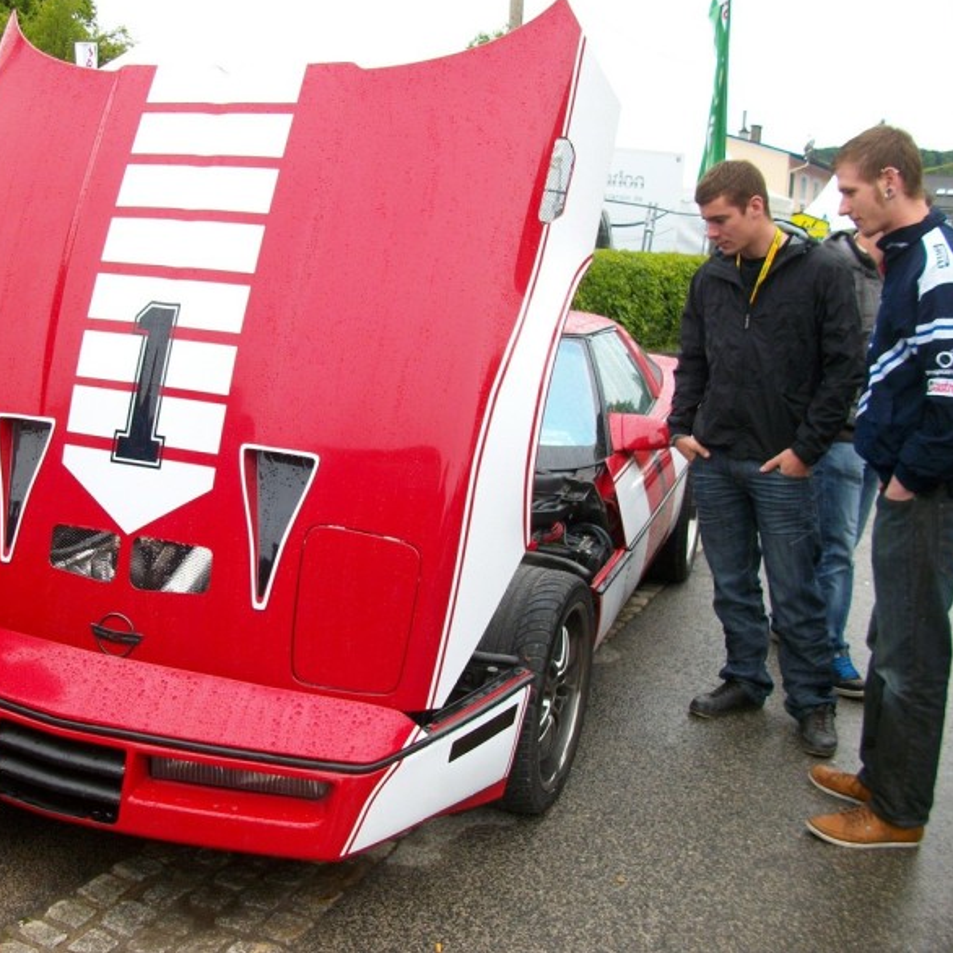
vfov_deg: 40.9
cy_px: 468
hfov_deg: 40.4
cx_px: 319
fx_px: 1277
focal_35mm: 41
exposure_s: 1/162
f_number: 2.9
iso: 80
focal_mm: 5.7
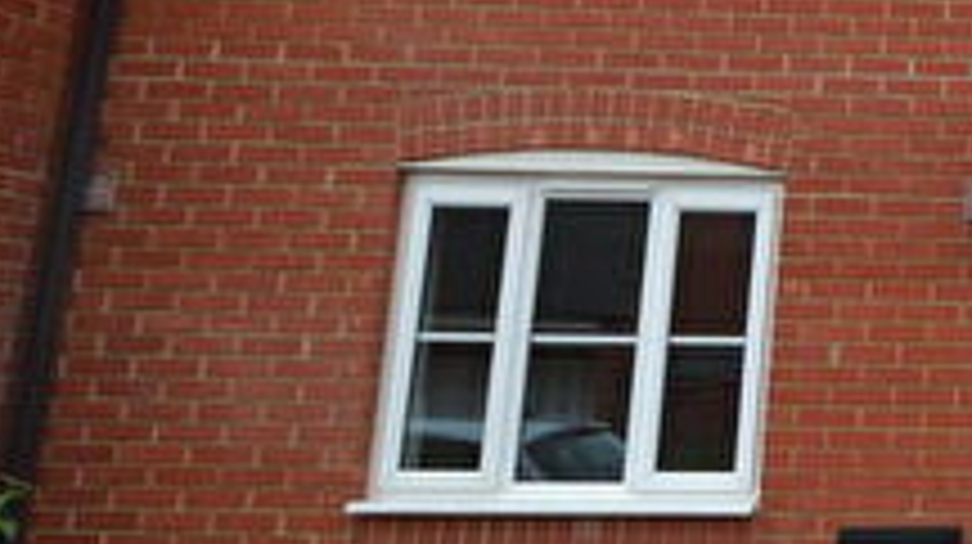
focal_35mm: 51
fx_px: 1313
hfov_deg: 30.2
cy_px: 94
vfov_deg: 23.0
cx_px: 1323
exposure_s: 1/200
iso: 100
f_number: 7.1
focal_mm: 10
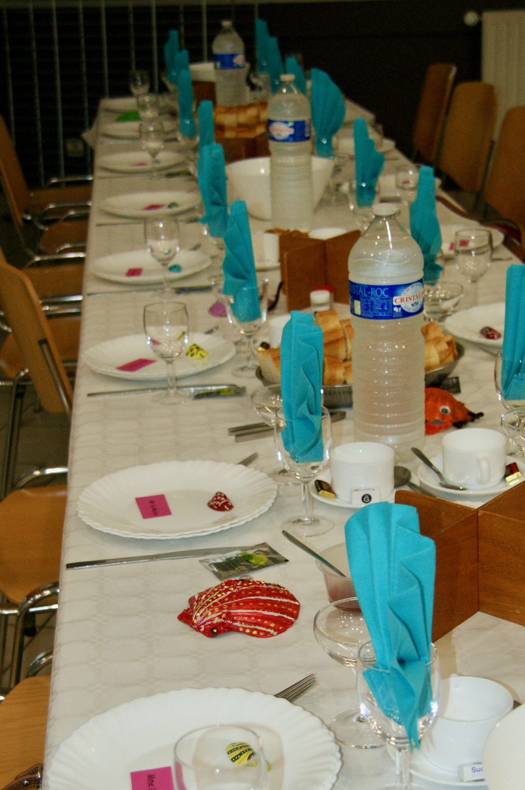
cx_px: 303
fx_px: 1381
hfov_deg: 21.5
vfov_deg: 31.6
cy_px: 551
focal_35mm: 63
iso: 400
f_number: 4
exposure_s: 1/80
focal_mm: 28
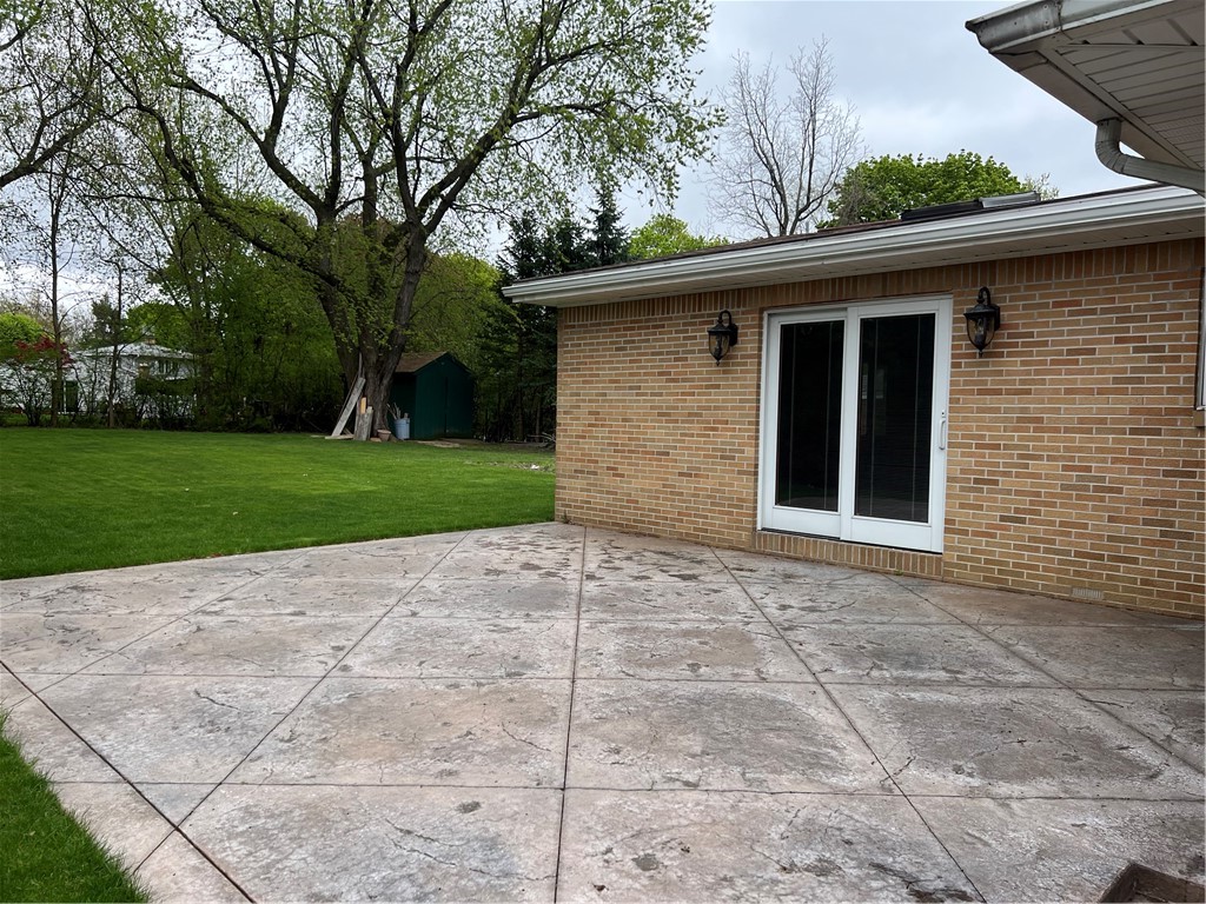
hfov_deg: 67.3
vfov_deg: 53.1
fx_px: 906
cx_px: 603
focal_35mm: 26
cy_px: 452
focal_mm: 5.7
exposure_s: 1/1553
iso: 50
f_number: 1.5
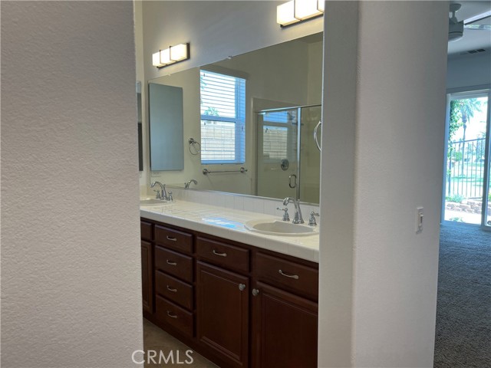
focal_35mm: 26
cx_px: 246
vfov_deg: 53.1
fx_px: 369
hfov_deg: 67.3
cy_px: 184
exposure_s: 1/120
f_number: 1.5
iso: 32
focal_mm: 5.7
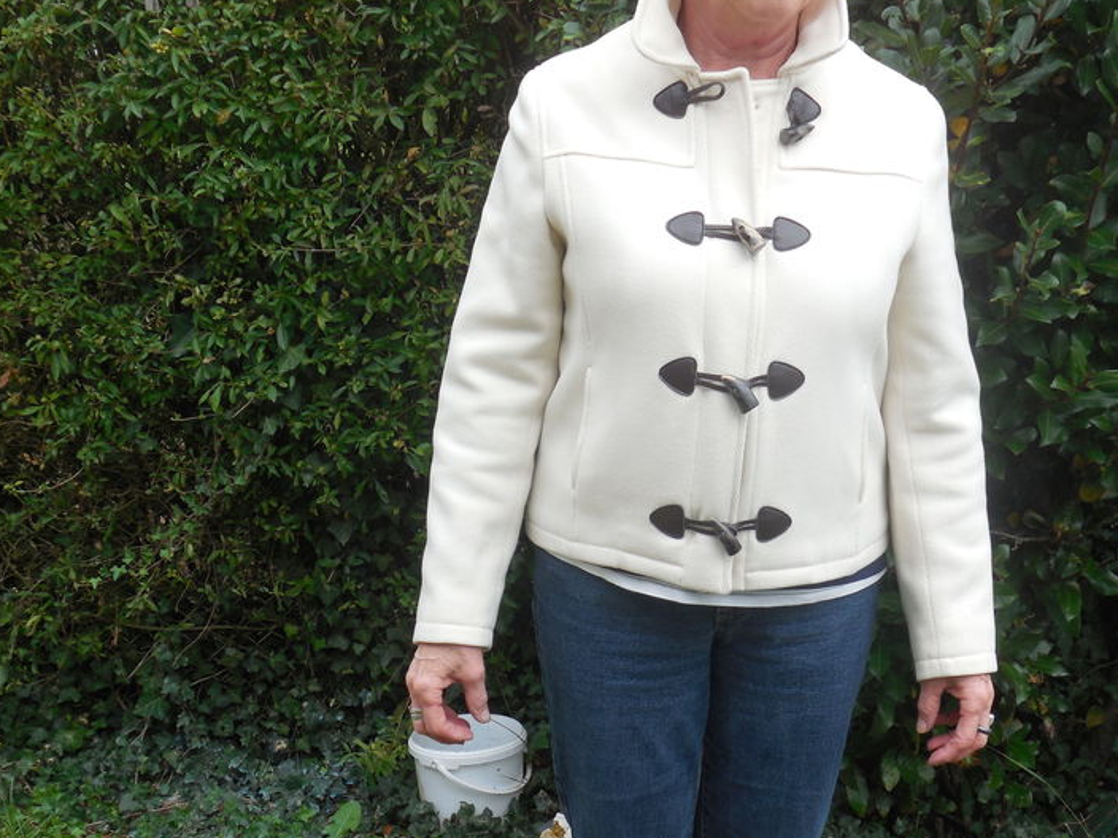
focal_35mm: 54
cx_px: 561
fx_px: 1744
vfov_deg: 26.8
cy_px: 579
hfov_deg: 35.5
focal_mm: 6.8
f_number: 4.2
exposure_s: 1/200
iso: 125
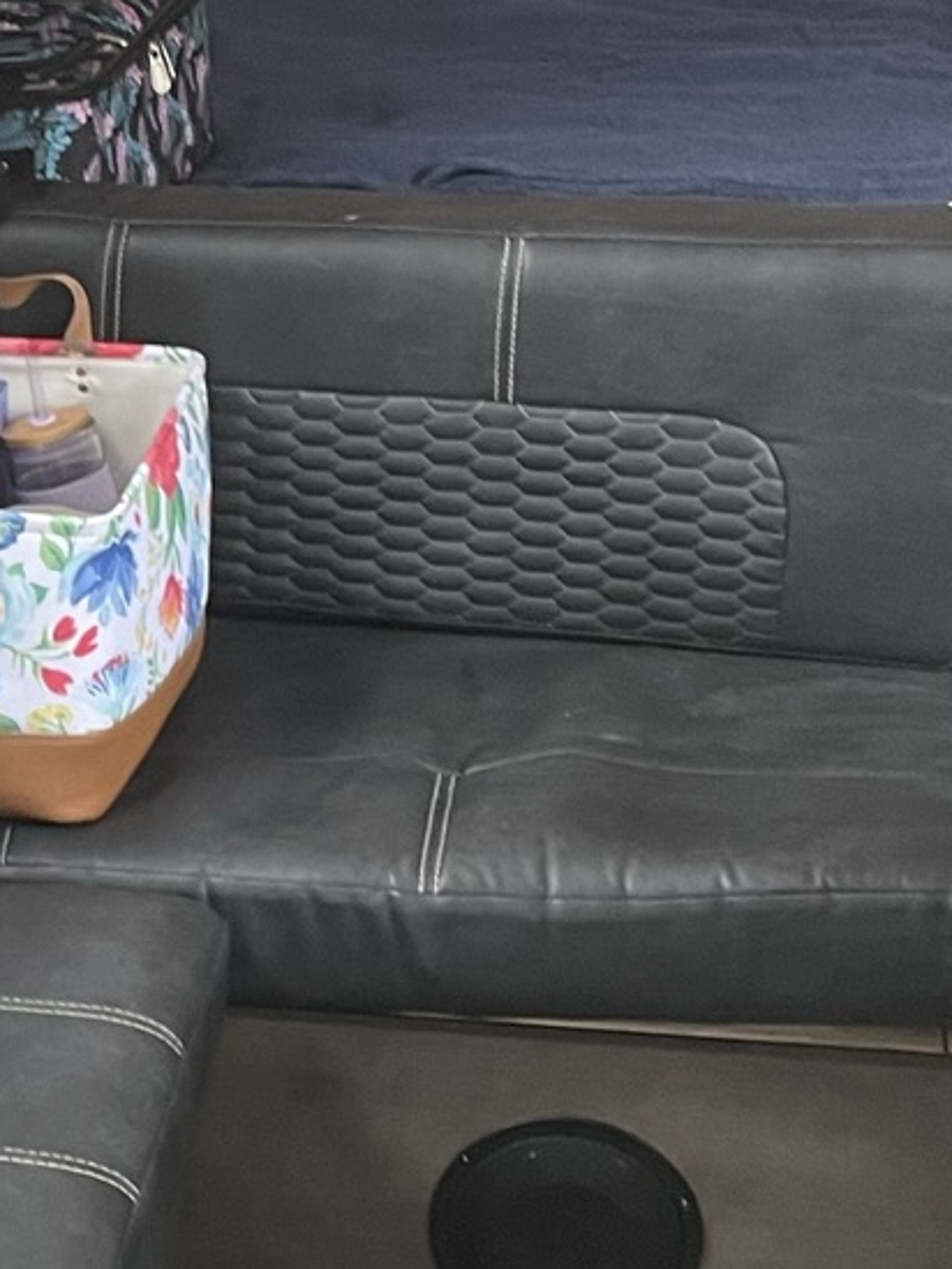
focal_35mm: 97
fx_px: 3556
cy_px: 774
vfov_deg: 20.2
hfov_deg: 14.4
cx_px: -395
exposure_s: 1/60
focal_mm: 4.2
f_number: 1.6
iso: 125
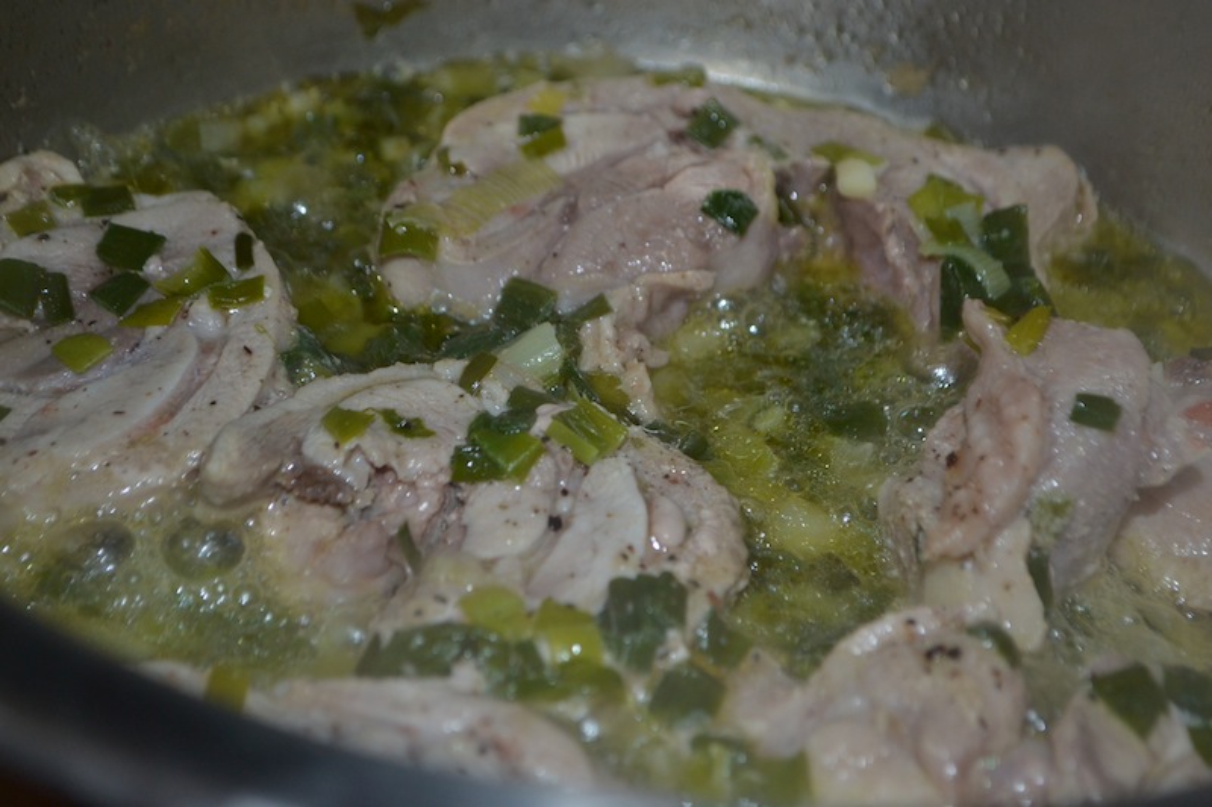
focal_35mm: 72
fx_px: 2423
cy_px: 404
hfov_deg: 28.1
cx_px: 606
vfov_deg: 18.9
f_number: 5.3
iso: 450
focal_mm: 48
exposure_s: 1/60
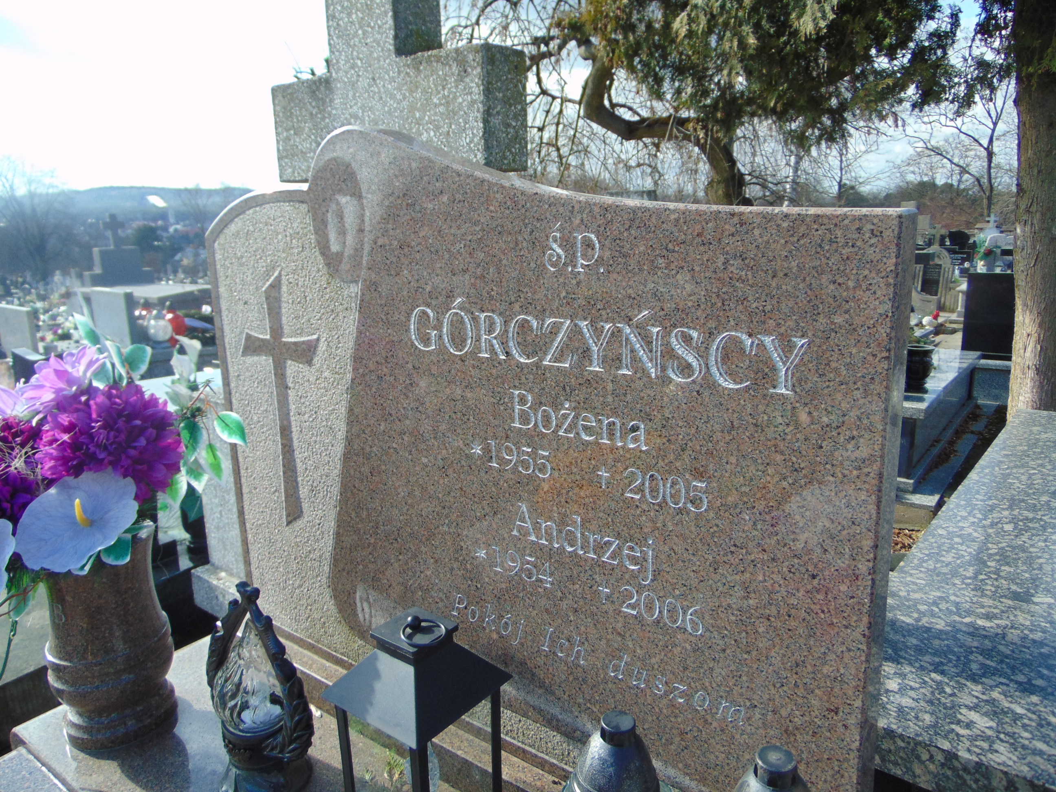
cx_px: 528
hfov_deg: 69.4
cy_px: 396
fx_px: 763
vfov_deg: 54.9
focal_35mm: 25
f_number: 3
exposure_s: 1/500
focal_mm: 4.5
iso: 80
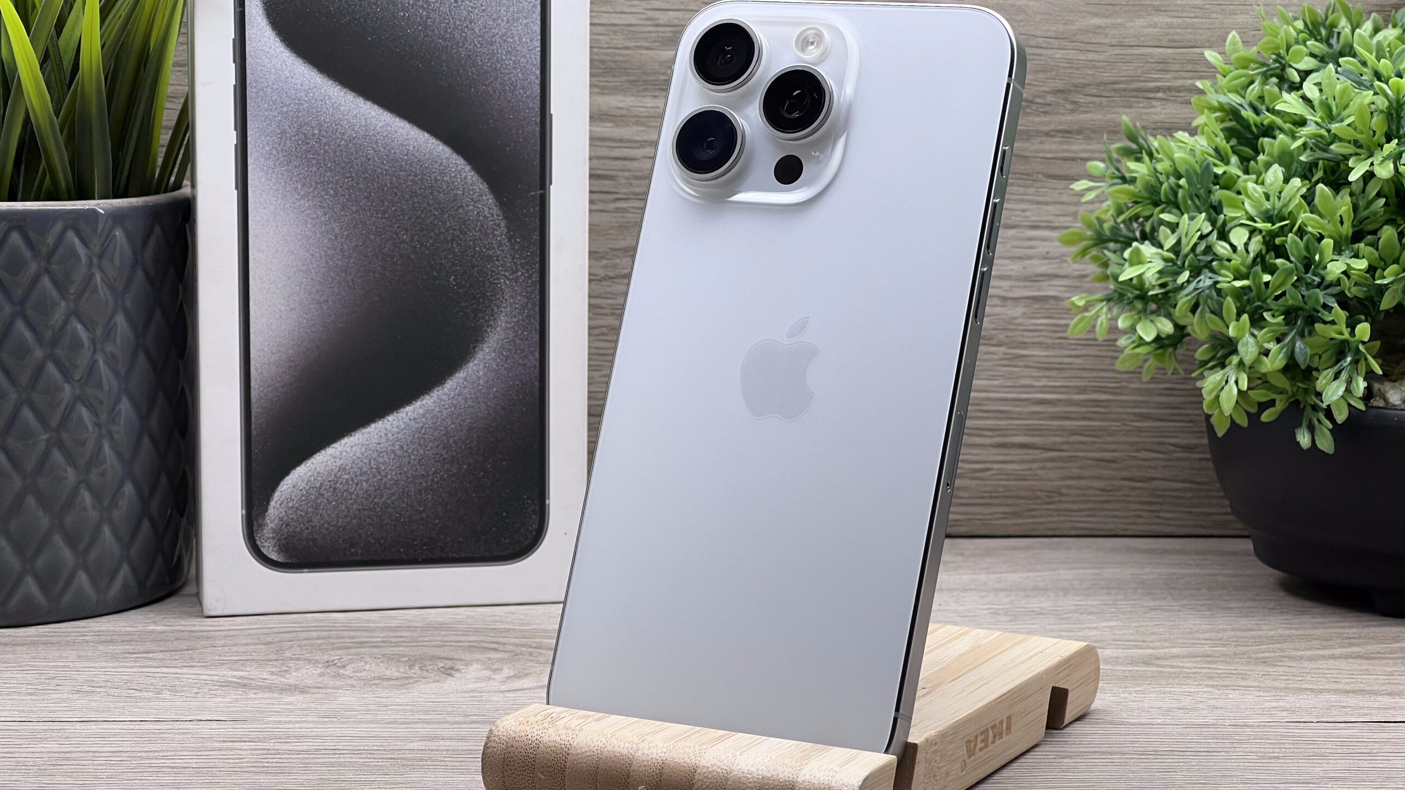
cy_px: 407
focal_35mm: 84
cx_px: 702
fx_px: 3129
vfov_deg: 14.4
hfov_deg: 25.3
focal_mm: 9
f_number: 2.8
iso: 64
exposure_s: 1/100
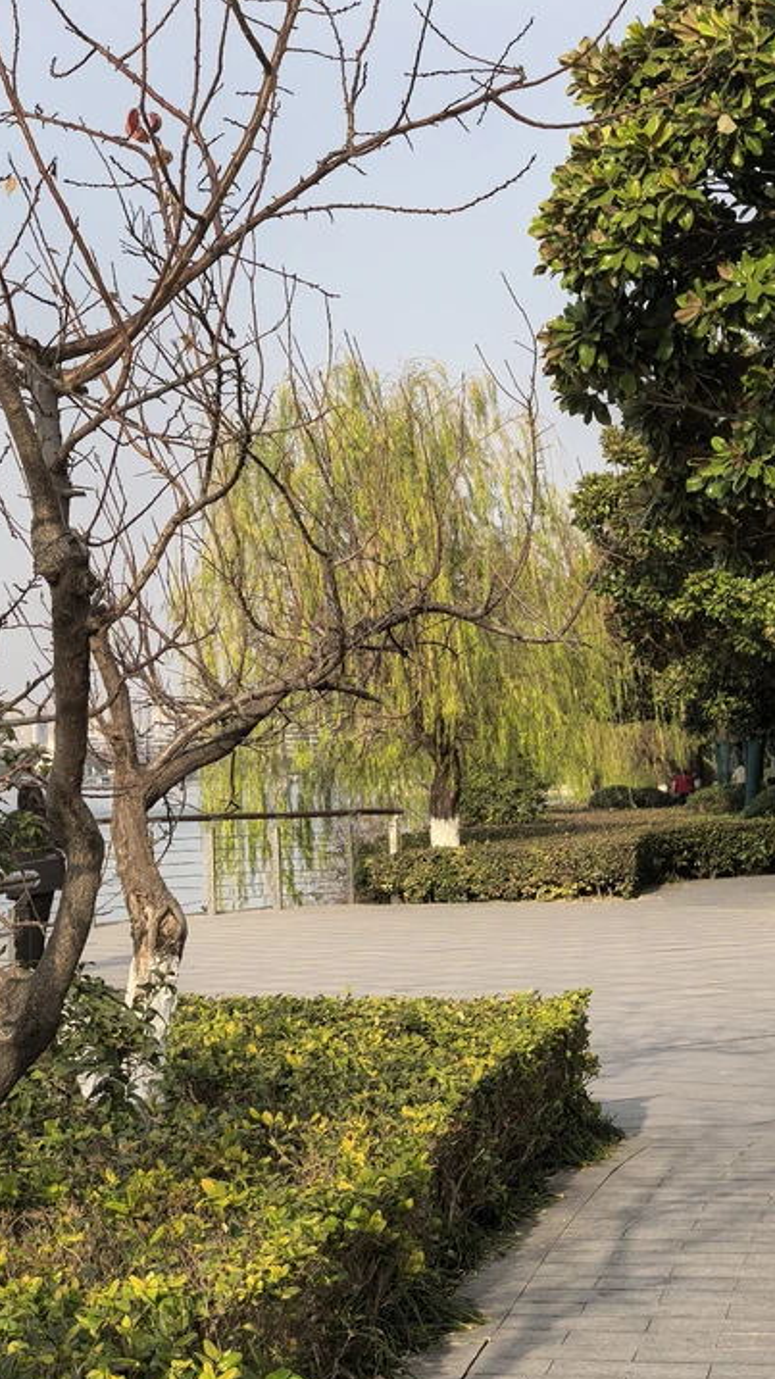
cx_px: -60
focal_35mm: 81
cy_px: 483
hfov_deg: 14.6
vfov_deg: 26.1
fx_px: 2961
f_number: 2
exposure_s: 1/1475
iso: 50
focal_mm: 6.98
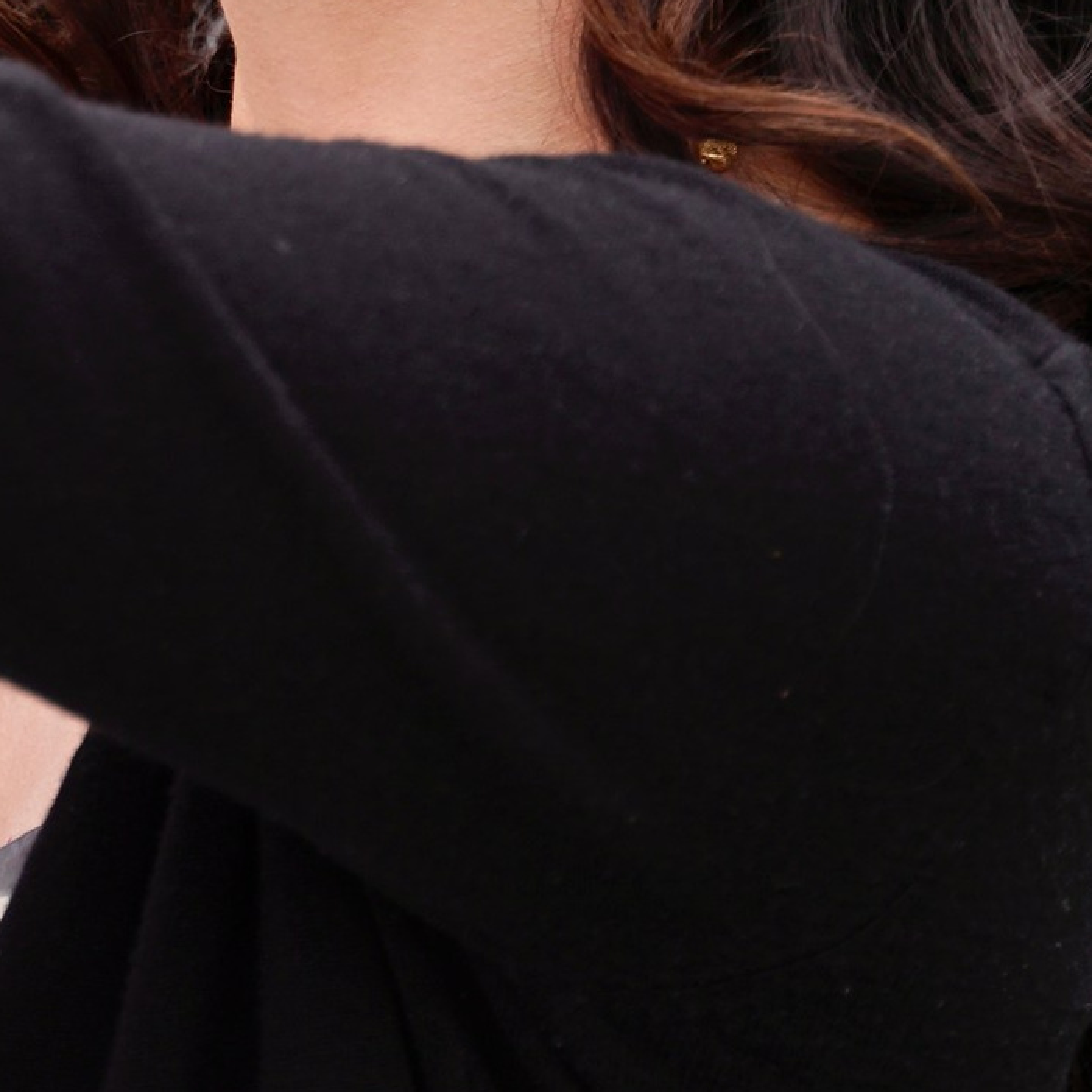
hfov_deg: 6.8
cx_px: -375
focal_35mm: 256
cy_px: 263
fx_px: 9137
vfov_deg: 6.8
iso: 100
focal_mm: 55
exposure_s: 1/400
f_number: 2.8
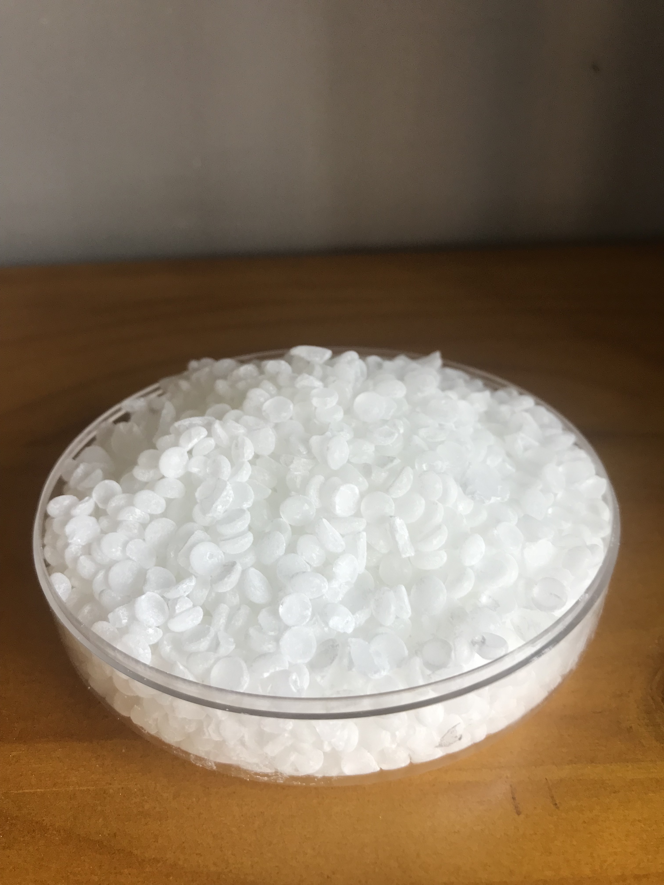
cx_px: 332
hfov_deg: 49.7
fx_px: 716
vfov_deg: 63.4
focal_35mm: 28
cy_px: 442
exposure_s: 1/100
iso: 32
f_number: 1.8
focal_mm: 3.99
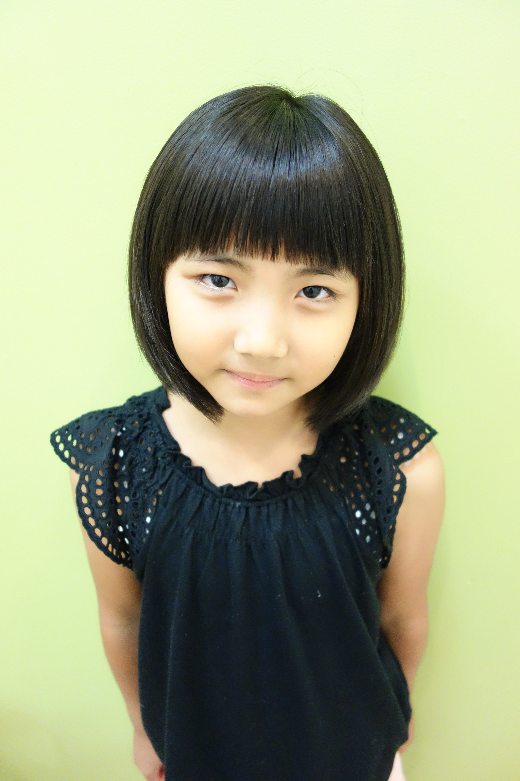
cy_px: 390
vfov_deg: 65.5
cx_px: 260
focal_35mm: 28
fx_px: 607
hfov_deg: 46.4
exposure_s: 1/160
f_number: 2
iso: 1600
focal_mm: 10.4
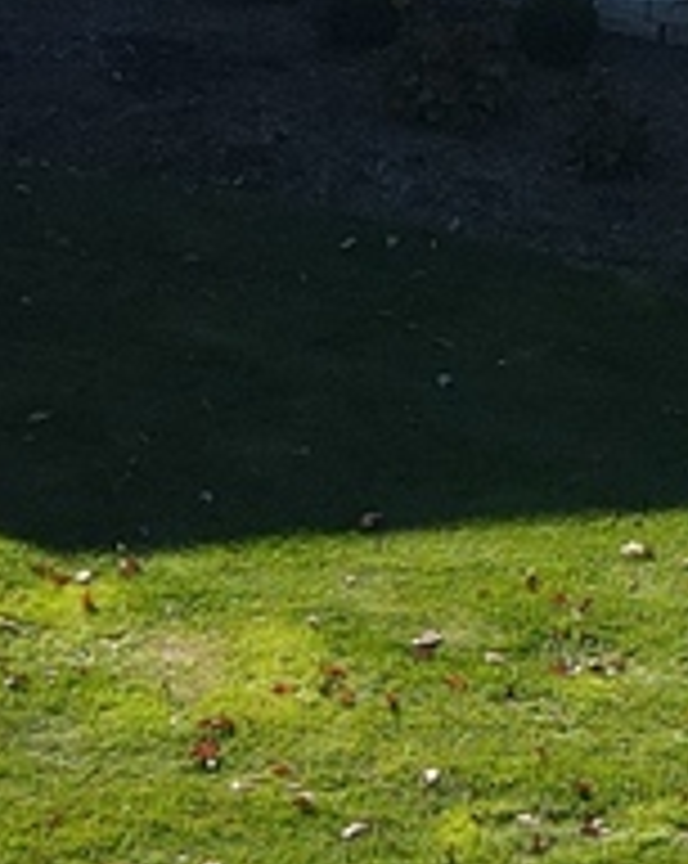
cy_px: -621
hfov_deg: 8.6
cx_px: 1034
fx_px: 4490
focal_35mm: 176
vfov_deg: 10.4
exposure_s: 1/640
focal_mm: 4.5
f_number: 2.8
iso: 100
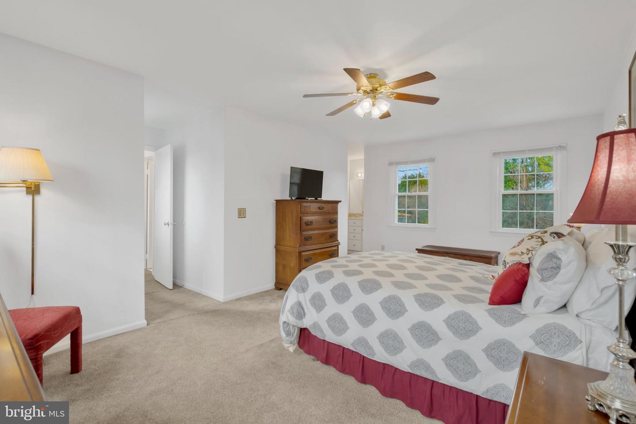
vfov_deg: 73.7
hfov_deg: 96.7
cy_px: 212
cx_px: 318
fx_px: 283
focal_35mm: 16
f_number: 8
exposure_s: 1/80
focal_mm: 16
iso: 1250
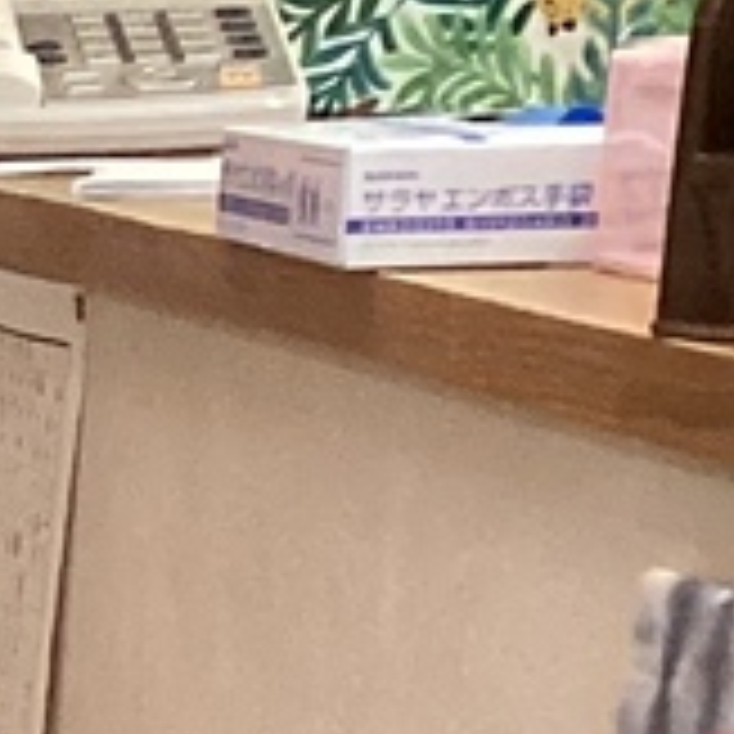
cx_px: -1500
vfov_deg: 7.2
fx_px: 5374
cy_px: 1988
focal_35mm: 224
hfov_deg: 7.0
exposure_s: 1/60
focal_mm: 3.3
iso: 160
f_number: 2.4
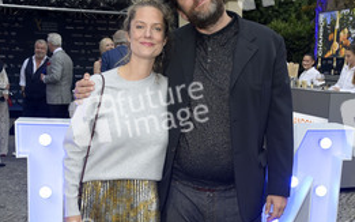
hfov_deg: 38.2
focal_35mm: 53
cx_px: 178
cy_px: 183
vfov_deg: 24.0
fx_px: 513
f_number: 6.3
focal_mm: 34
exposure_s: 1/200
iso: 1600
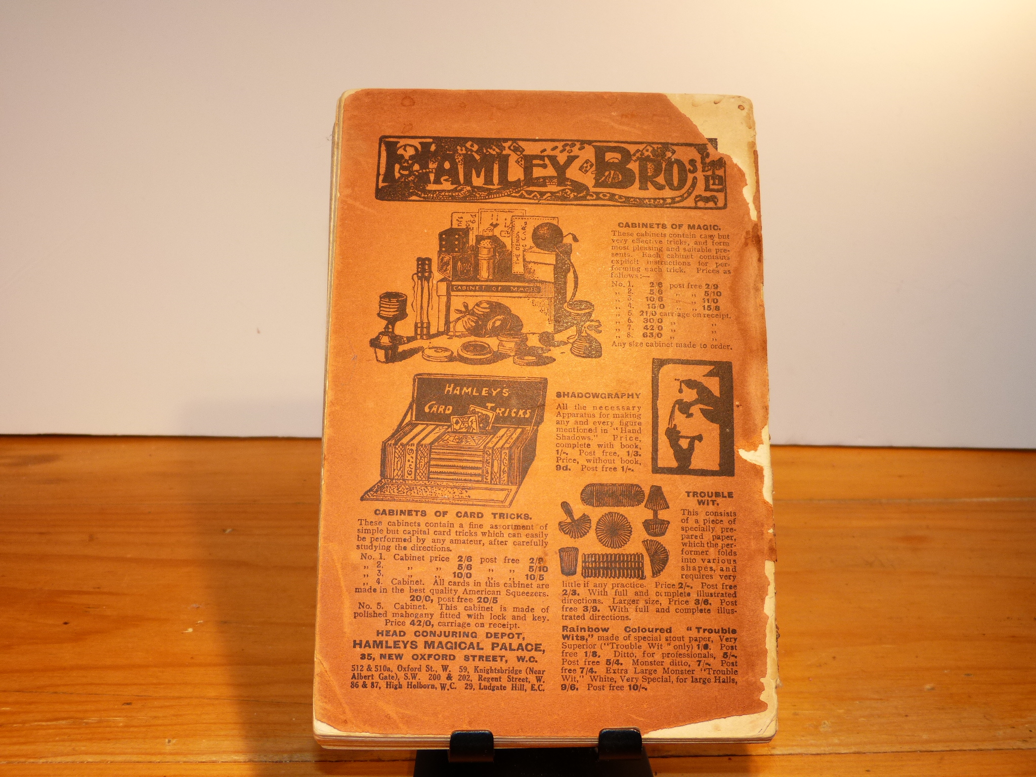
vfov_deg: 35.1
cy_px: 388
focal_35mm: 41
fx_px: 1227
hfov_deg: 45.8
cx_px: 518
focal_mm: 7.3
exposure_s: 1/60
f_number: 3.1
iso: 100
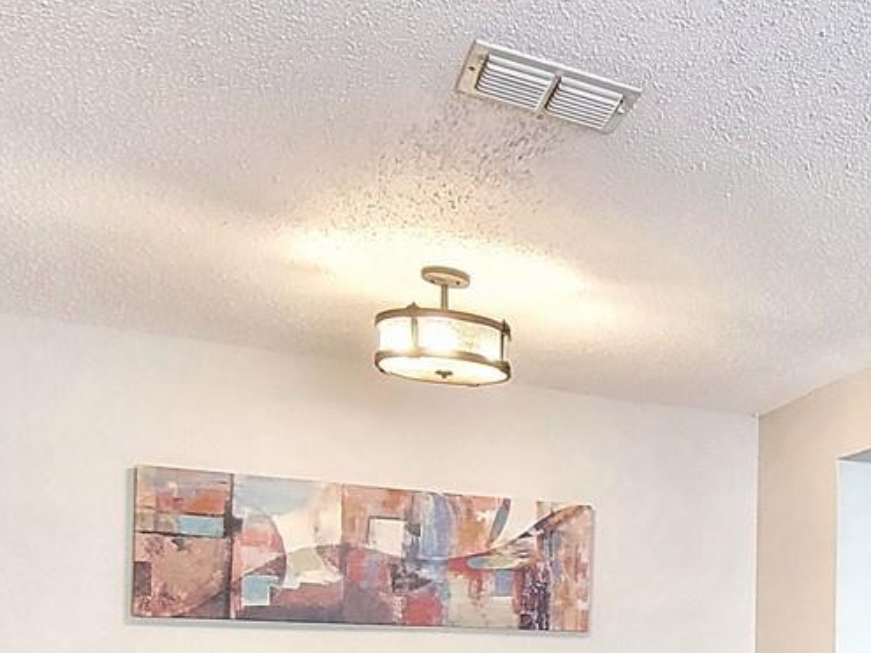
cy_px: 651
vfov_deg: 31.7
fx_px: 1057
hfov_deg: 38.2
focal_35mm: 42
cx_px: 927
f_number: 2.2
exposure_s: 1/40
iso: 400
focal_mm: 2.2
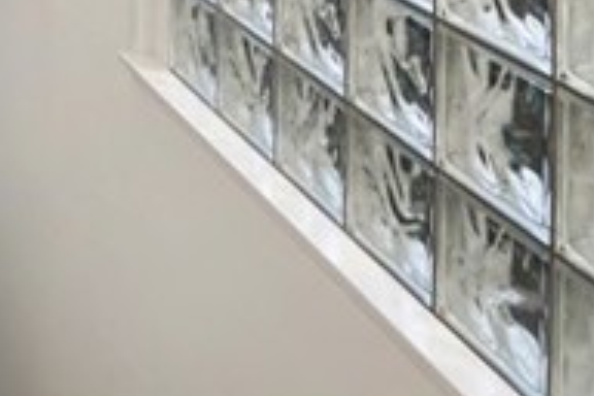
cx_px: -331
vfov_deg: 16.2
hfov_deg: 23.8
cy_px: -407
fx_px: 1056
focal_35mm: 64
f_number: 4
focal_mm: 12
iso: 800
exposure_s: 1/30
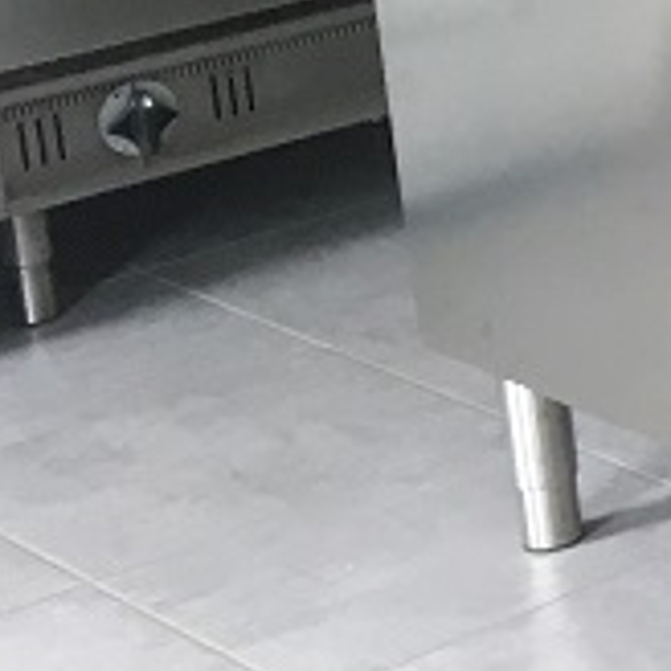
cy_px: -262
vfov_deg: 10.6
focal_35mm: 160
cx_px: 2087
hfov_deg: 8.8
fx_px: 3509
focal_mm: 4.15
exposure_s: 1/33
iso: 100
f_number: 2.2
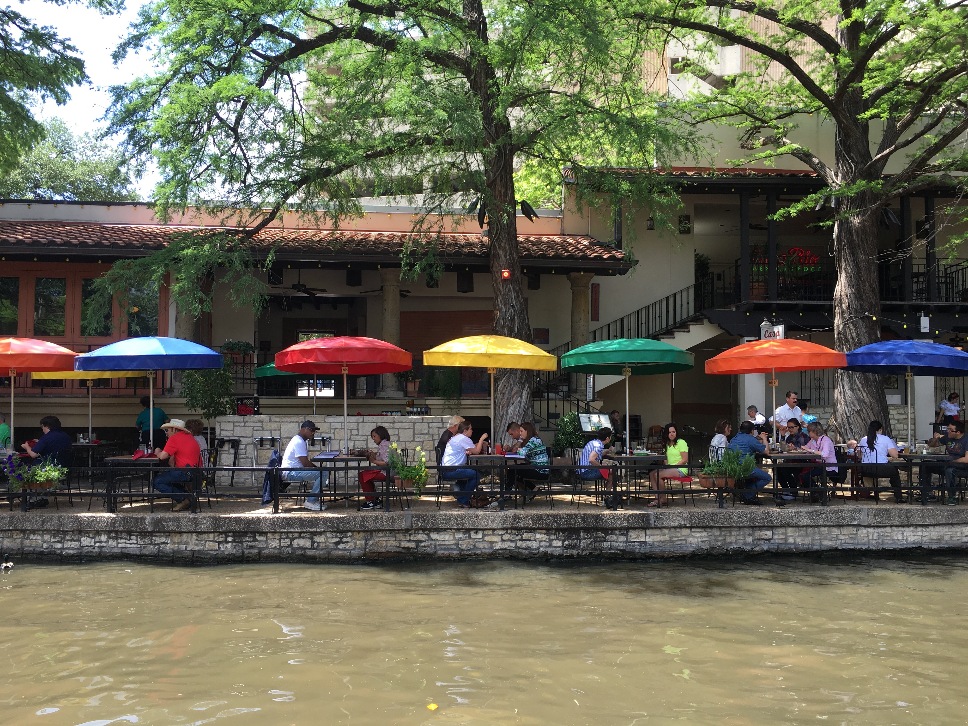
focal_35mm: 29
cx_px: 484
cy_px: 363
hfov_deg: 61.7
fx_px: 811
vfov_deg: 48.2
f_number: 2.2
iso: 25
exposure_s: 1/270
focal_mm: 4.15
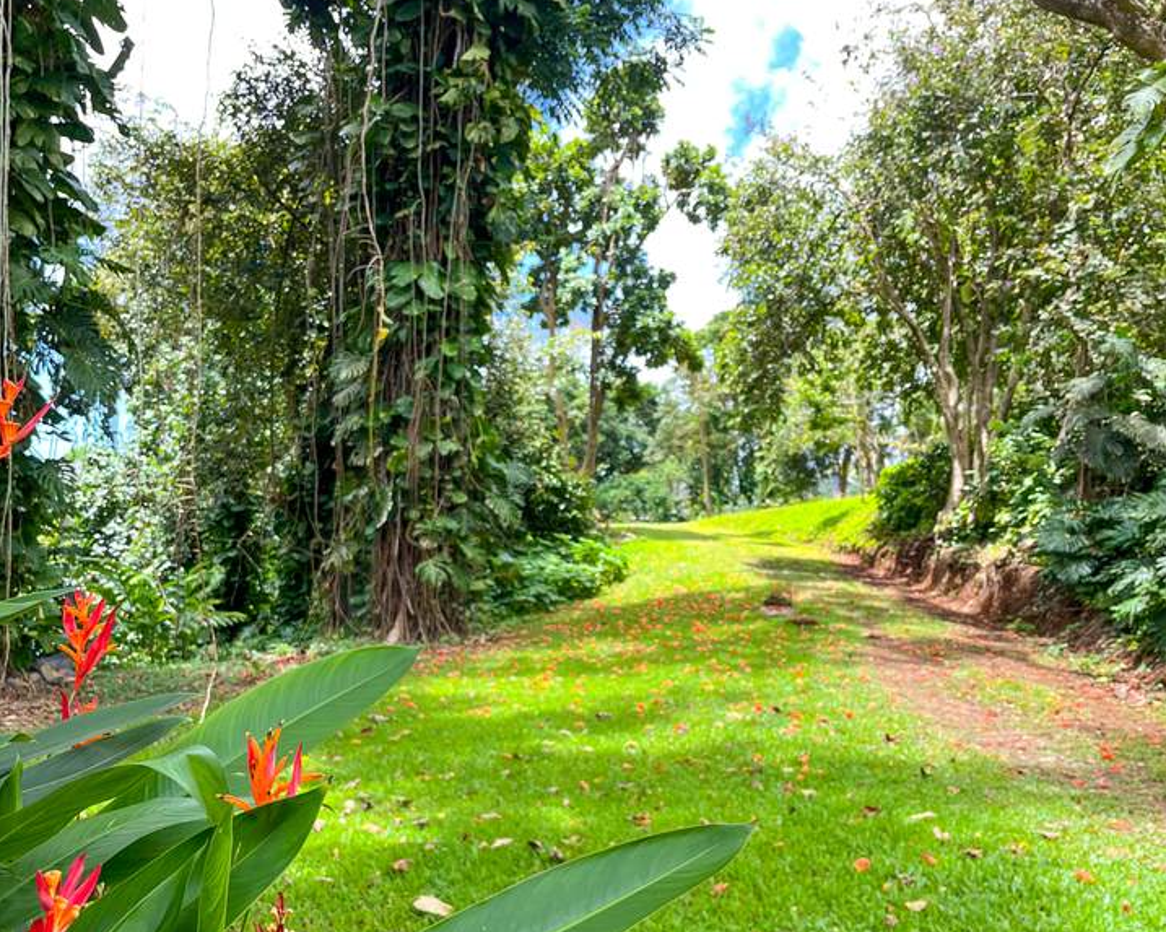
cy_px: 599
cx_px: 582
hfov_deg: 52.9
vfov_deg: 42.9
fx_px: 1173
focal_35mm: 34
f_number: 1.6
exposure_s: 1/310
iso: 50
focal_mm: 5.1
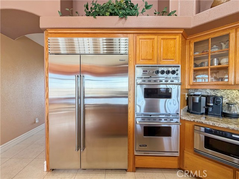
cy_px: 90
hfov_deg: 102.1
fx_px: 97
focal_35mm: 14
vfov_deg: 85.7
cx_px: 120
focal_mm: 2.22
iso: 125
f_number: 2.2
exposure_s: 1/120
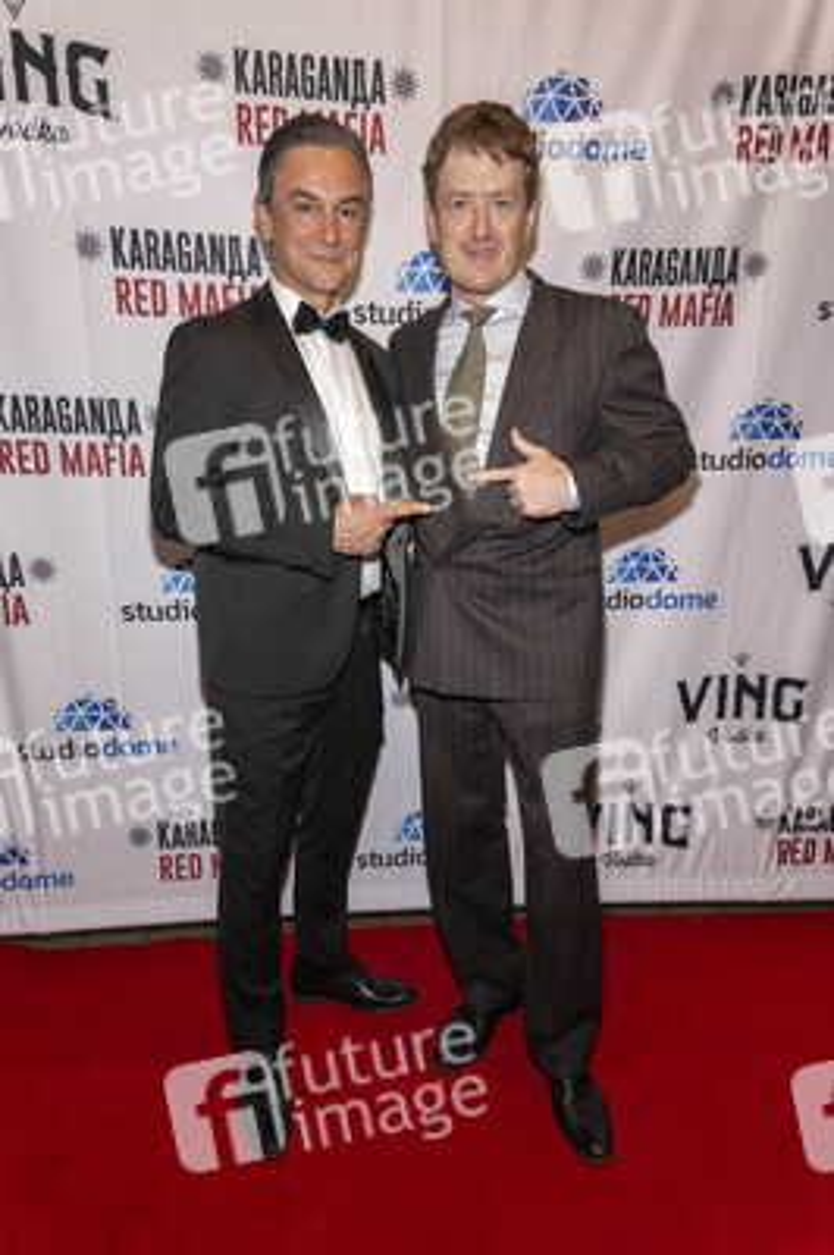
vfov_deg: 73.8
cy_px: 628
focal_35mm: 24
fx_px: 835
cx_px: 417
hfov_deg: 53.1
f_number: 5.6
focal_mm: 24
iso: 800
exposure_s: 1/200
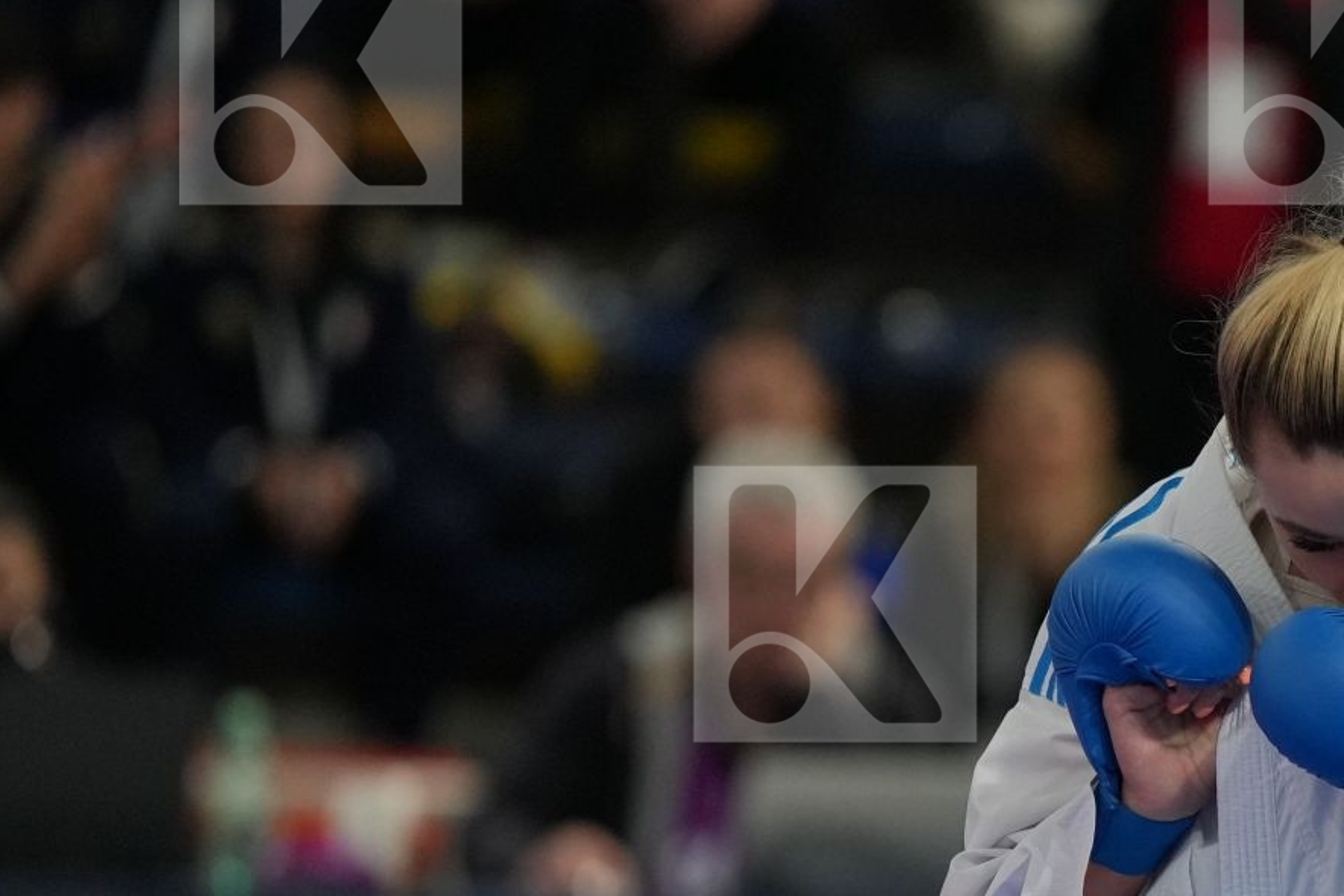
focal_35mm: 610
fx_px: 22772
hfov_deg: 3.4
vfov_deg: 2.3
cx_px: 1350
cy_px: 604
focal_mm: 200
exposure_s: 1/1000
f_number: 2.8
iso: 1600
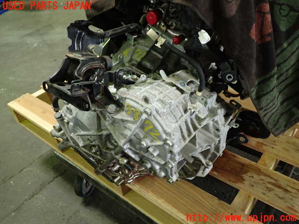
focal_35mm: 30
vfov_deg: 46.8
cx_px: 150
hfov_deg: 60.0
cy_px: 112
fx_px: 259
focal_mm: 5.4
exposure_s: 1/30
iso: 320
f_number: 2.3
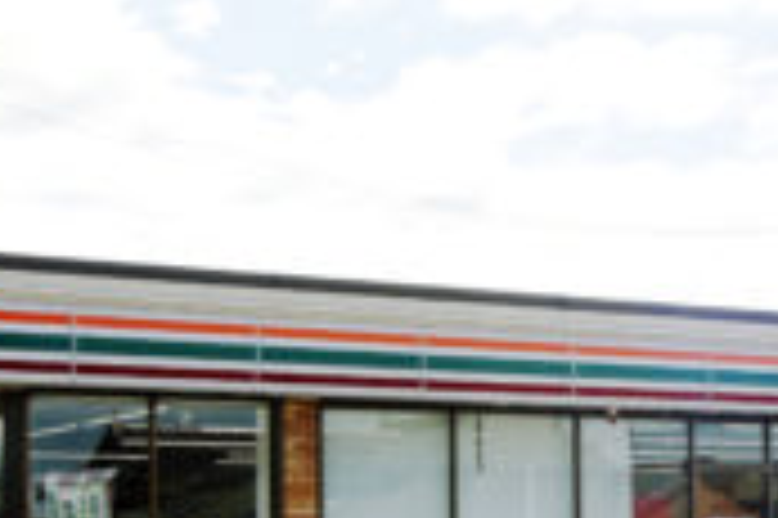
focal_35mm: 96
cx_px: 751
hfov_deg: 20.7
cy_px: 399
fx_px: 2073
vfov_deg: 14.2
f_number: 8
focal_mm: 24
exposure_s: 1/500
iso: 200
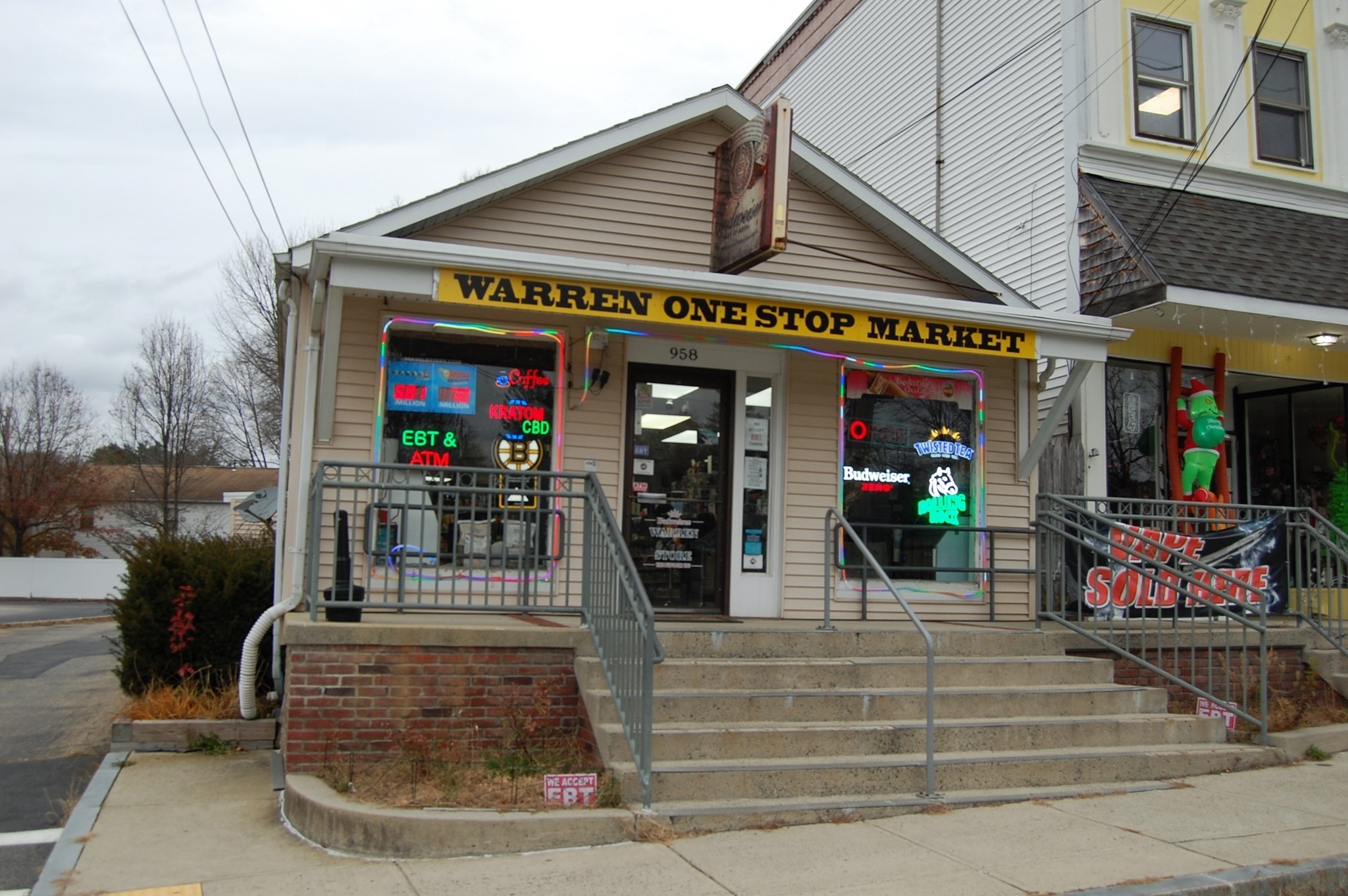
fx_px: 1122
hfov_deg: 62.0
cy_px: 448
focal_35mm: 30
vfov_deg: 43.5
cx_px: 674
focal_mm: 20
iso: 250
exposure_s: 1/125
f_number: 5.6
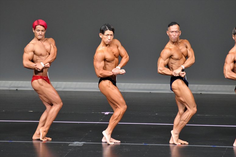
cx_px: 118
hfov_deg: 6.0
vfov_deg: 4.0
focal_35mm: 345
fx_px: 2261
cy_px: 78
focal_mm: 230
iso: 5000
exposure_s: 1/400
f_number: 5.6
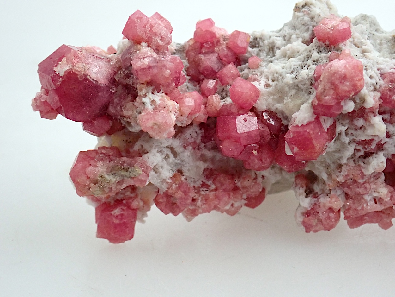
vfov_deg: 14.8
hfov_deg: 19.6
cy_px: 148
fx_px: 1141
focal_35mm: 100
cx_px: 198
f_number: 4.9
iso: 800
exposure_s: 1/30
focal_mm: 18
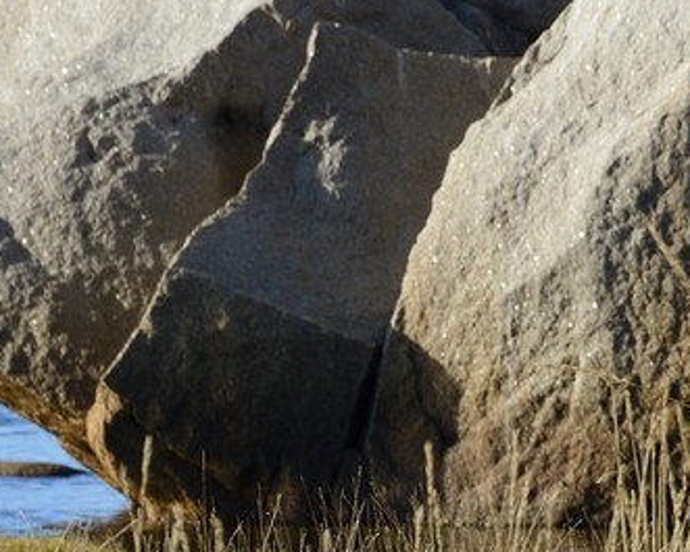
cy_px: 285
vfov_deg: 1.7
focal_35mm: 907
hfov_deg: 2.1
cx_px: 1555
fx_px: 18528
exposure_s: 1/320
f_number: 10
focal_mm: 200
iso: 200
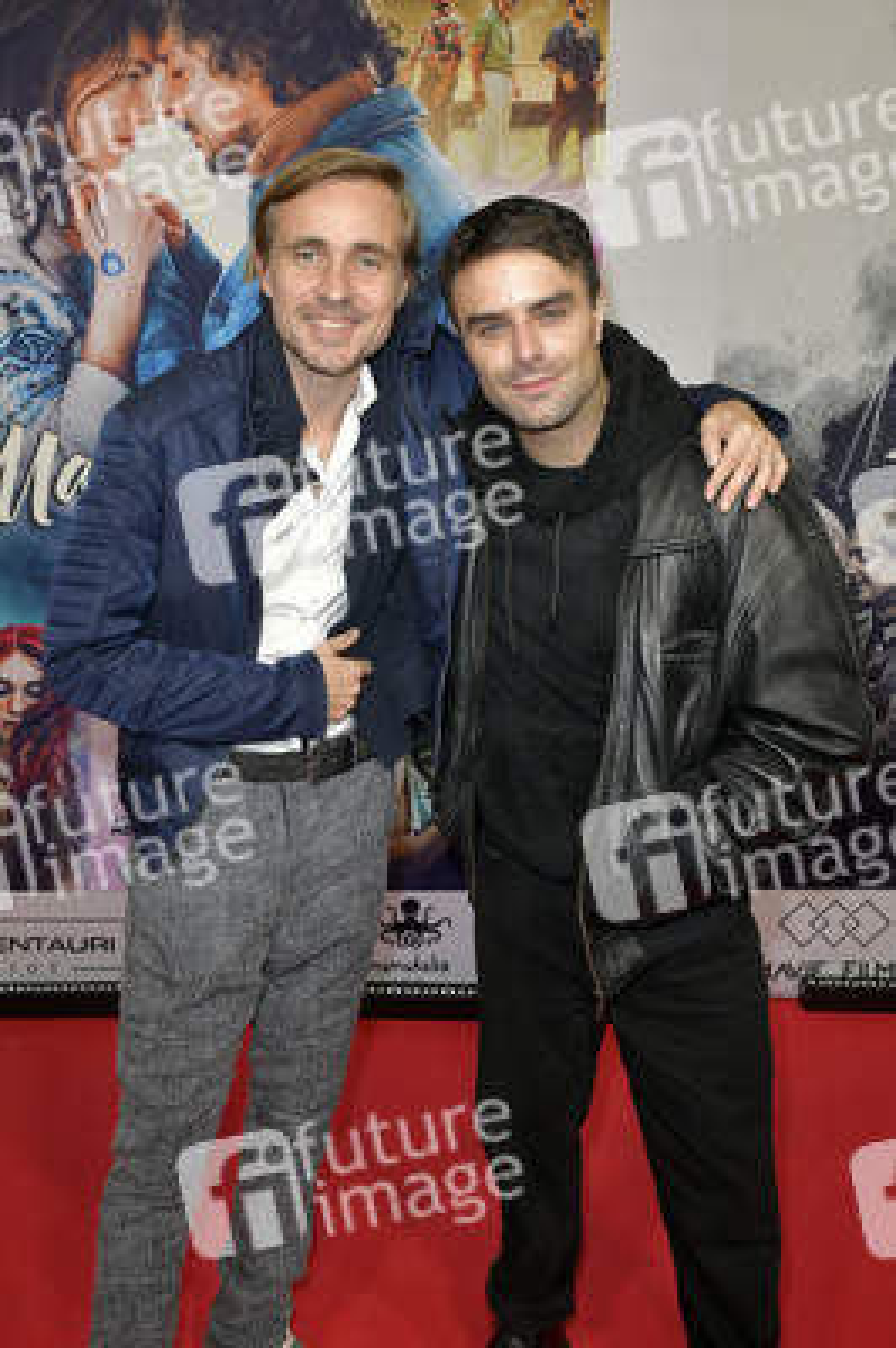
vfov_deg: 58.8
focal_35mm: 32
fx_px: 1197
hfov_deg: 41.0
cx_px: 448
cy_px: 674
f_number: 9
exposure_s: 1/250
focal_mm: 32
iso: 1600
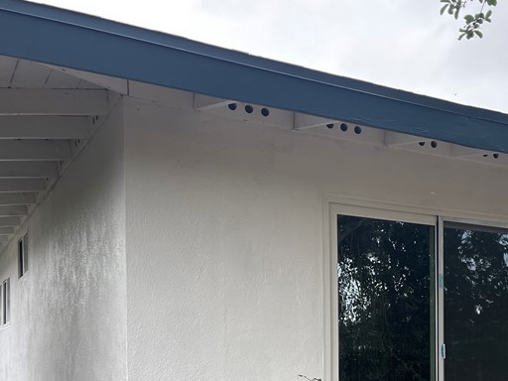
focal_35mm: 50
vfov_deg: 27.9
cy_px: 354
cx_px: 420
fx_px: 734
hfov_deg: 36.6
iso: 32
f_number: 1.6
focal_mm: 5.1
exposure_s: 1/501
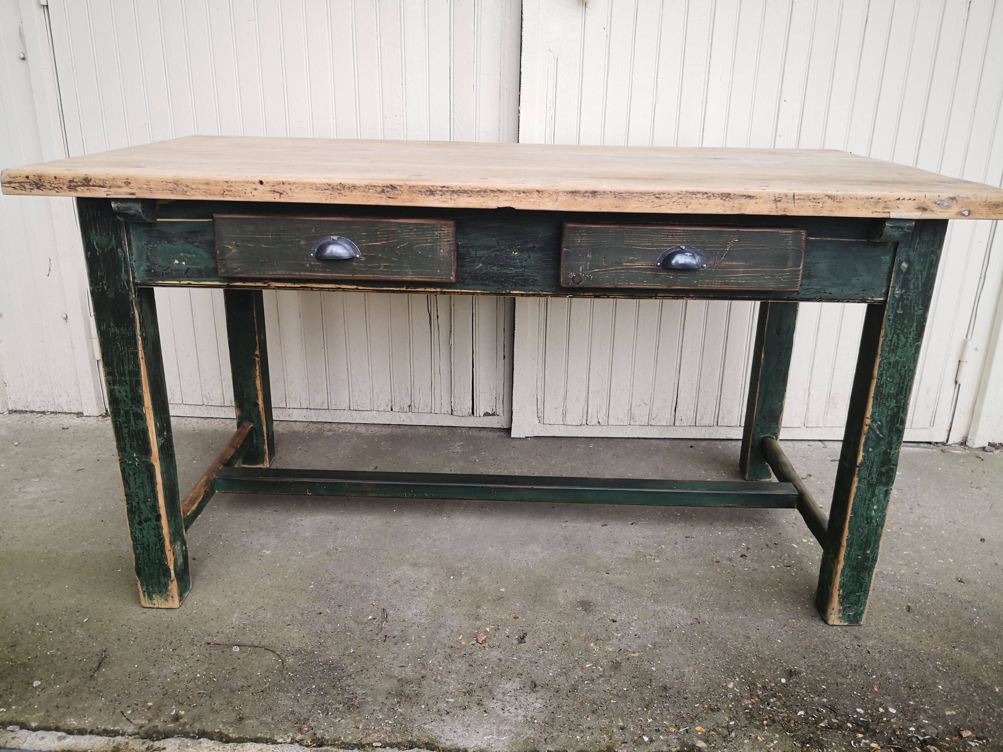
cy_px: 376
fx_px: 782
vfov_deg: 51.4
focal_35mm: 27
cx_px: 502
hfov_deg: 65.3
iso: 50
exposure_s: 1/106
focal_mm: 3.95
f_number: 1.6
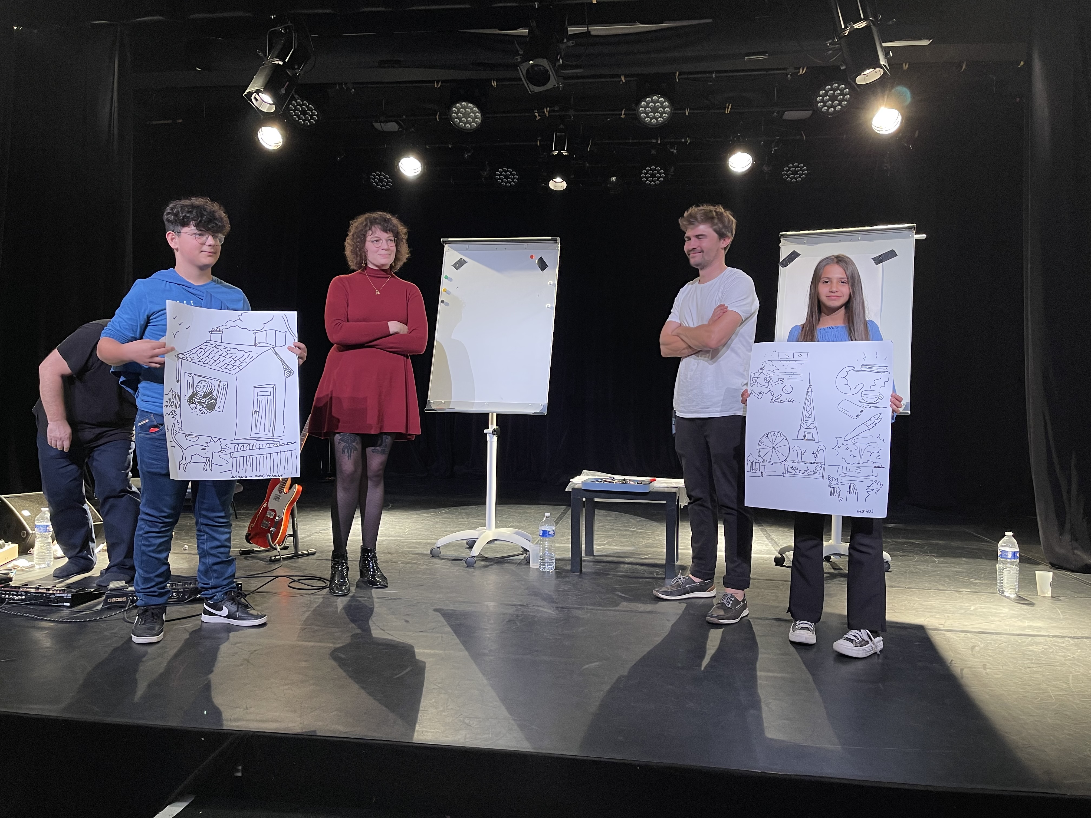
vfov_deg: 53.1
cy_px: 409
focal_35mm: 26
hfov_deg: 67.3
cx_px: 546
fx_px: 819
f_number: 1.6
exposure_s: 1/50
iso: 100
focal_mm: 5.1
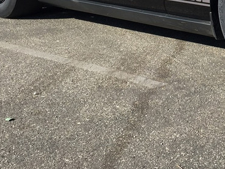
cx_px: 237
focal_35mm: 84
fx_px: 546
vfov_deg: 17.0
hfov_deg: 22.2
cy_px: -19
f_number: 2.2
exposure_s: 1/1099
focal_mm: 4.15
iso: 32
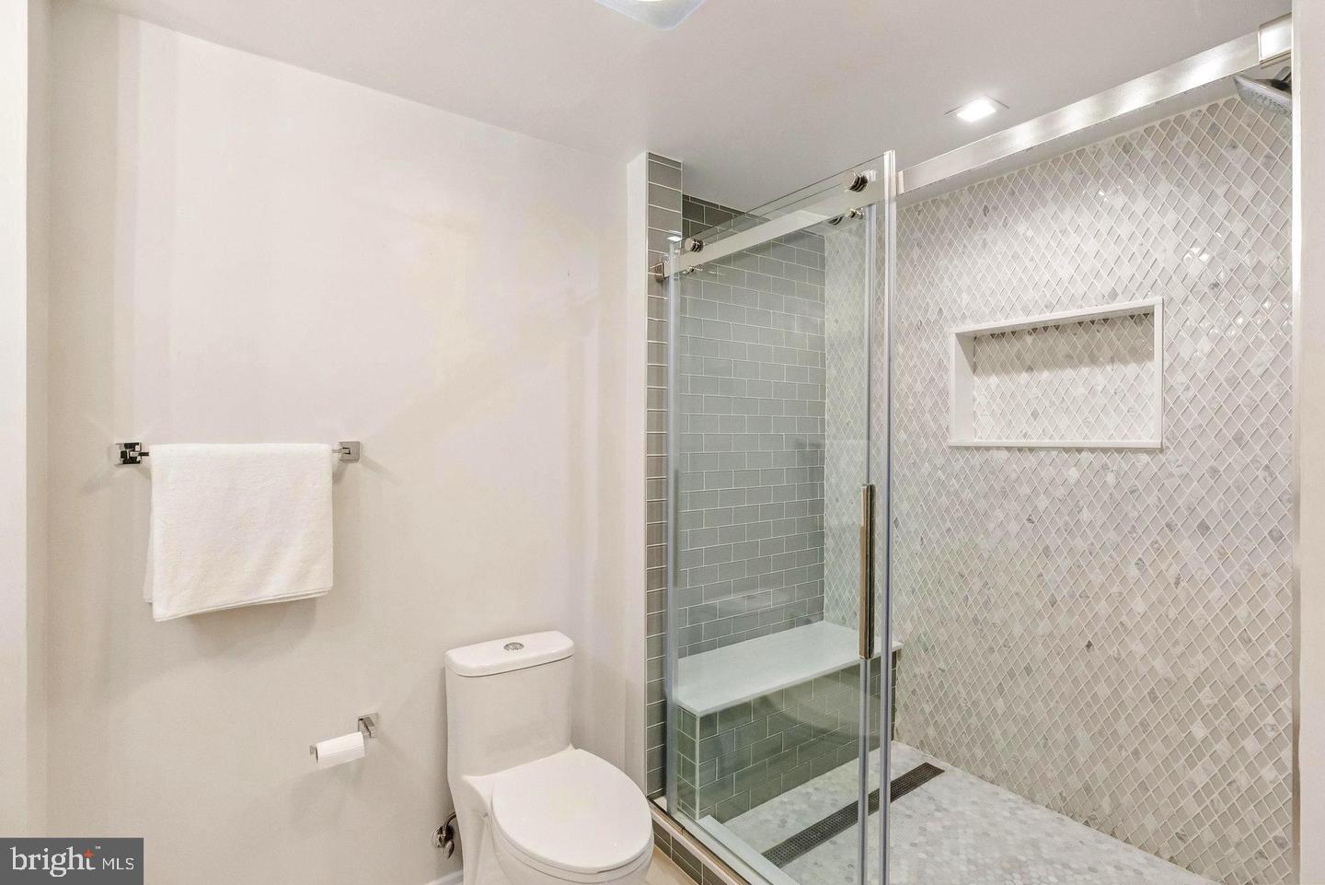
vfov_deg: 73.8
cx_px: 662
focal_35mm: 16
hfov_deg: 96.7
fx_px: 589
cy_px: 442
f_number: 7.1
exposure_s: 1/125
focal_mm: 16
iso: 2000
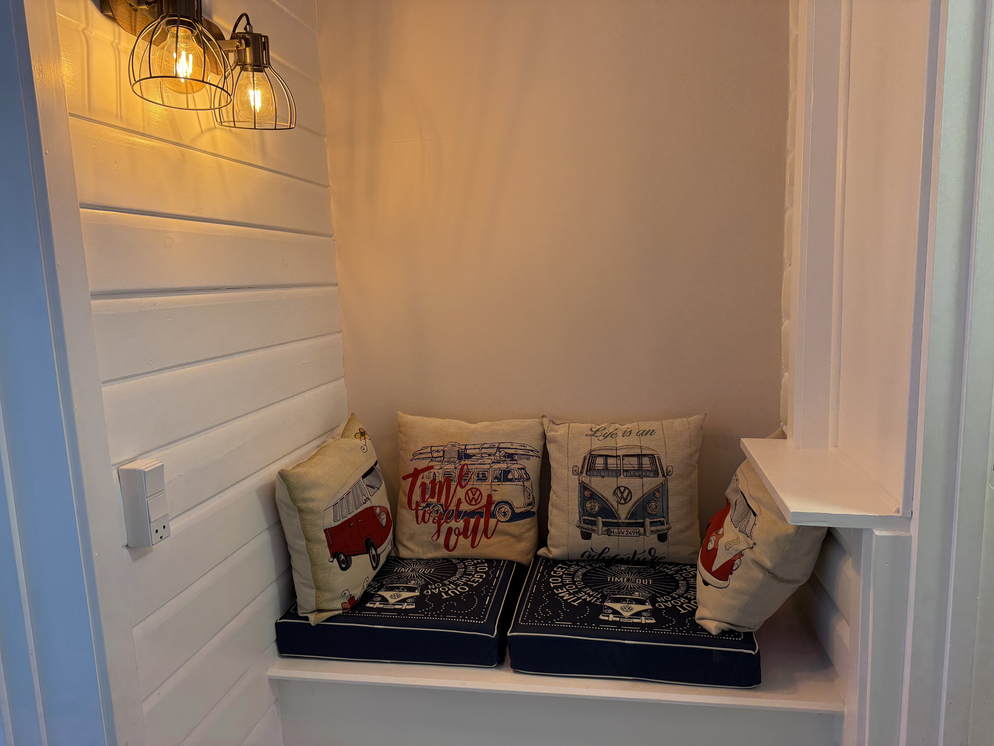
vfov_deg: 56.8
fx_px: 689
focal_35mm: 24
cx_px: 497
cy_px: 373
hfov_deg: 71.6
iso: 125
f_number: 1.78
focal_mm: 6.76
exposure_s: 1/100
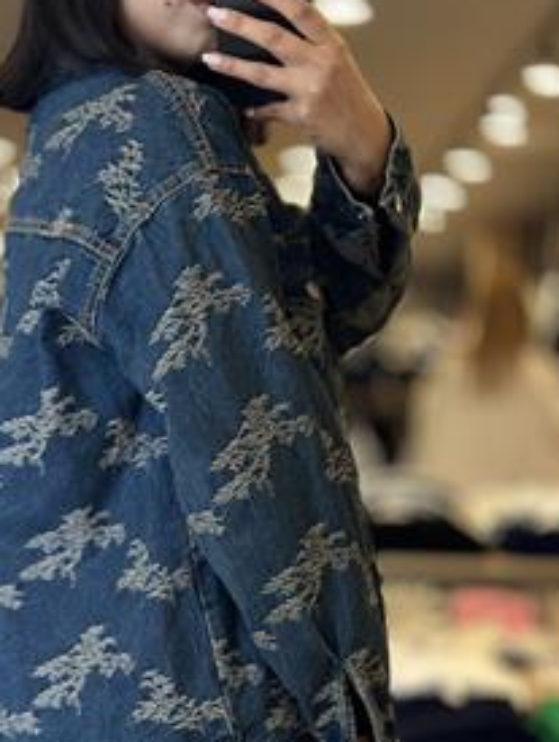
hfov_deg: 20.4
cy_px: 498
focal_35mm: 72
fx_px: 1547
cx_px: 154
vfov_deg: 26.8
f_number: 1.78
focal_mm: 6.86
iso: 125
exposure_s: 1/70
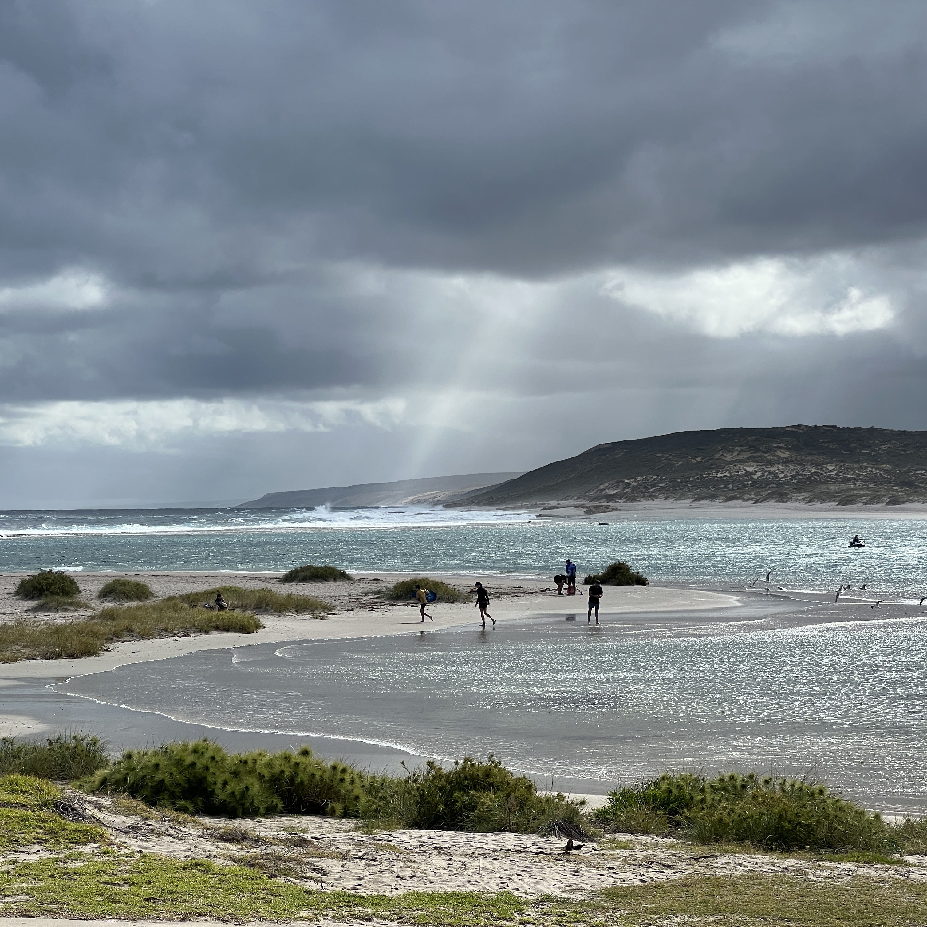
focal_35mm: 91
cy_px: 464
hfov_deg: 19.1
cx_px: 347
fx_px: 2757
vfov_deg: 19.1
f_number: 2.8
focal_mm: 9
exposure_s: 1/1292
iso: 32
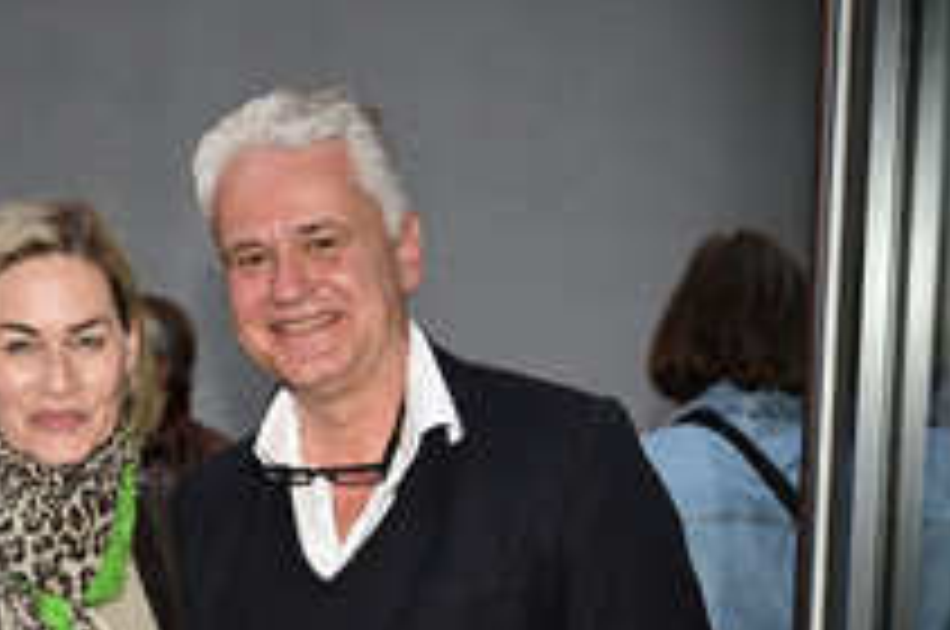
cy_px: 634
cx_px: 173
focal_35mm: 77
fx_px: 2029
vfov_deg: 17.2
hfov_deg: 25.8
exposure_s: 1/200
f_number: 4
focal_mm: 36
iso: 1600
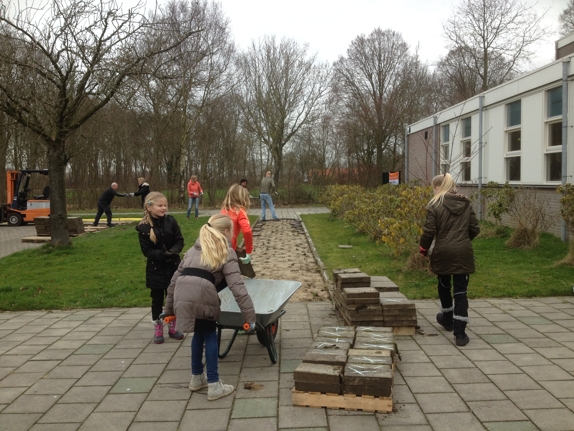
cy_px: 216
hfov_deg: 52.6
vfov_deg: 40.7
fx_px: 580
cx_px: 287
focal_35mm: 35
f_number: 2.4
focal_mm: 4.28
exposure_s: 1/370
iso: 50
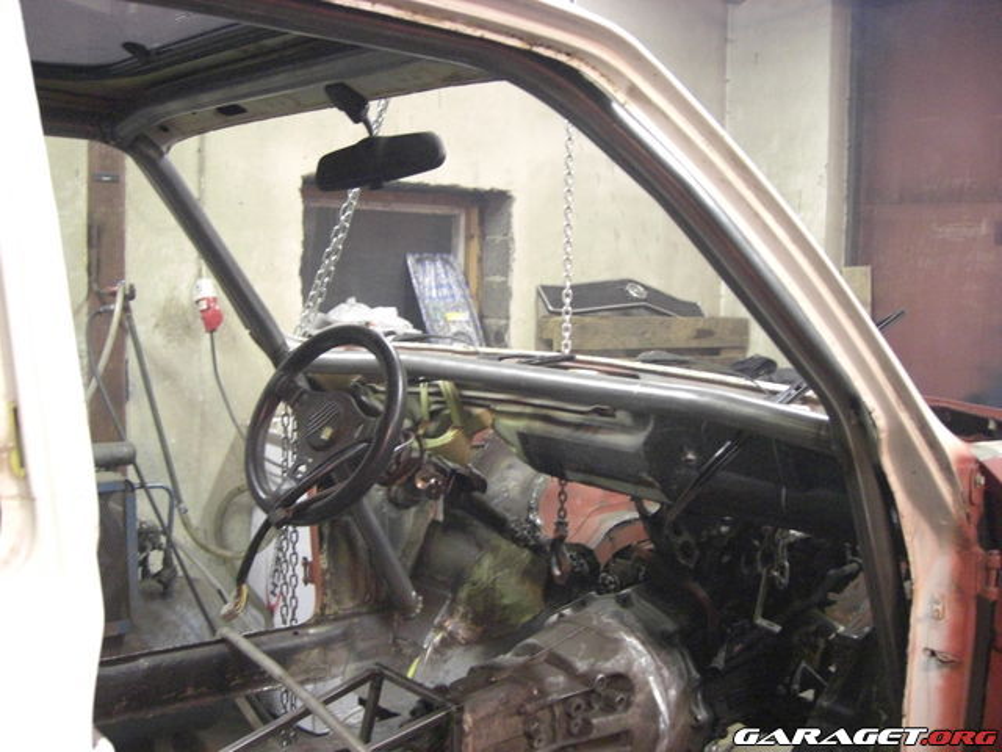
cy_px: 376
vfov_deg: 37.7
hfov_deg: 49.0
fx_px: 1100
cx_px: 501
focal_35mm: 38
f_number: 2.8
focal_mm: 7.9
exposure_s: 1/20
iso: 800
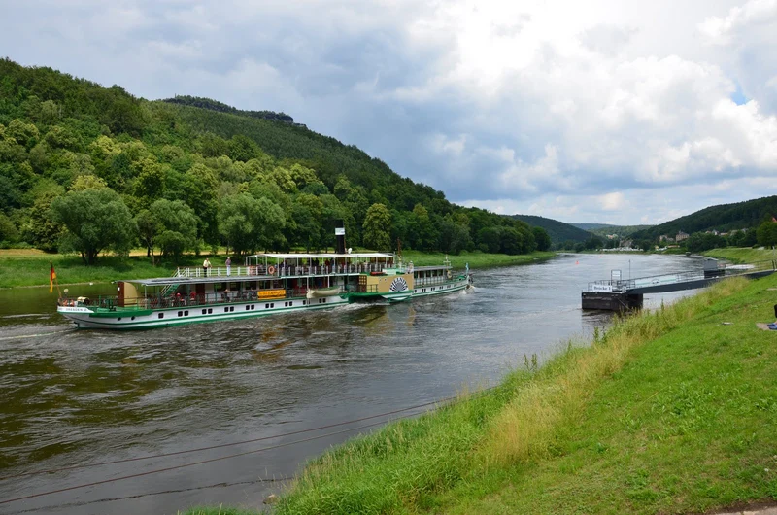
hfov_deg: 67.5
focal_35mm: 27
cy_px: 258
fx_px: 582
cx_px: 388
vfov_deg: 47.7
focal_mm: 18
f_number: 11
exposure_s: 1/125
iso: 125
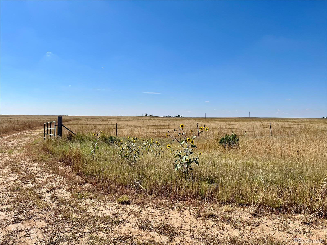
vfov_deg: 53.1
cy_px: 122
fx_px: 246
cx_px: 164
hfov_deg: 67.3
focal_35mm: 26
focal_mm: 5.7
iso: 50
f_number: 1.5
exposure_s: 1/6579
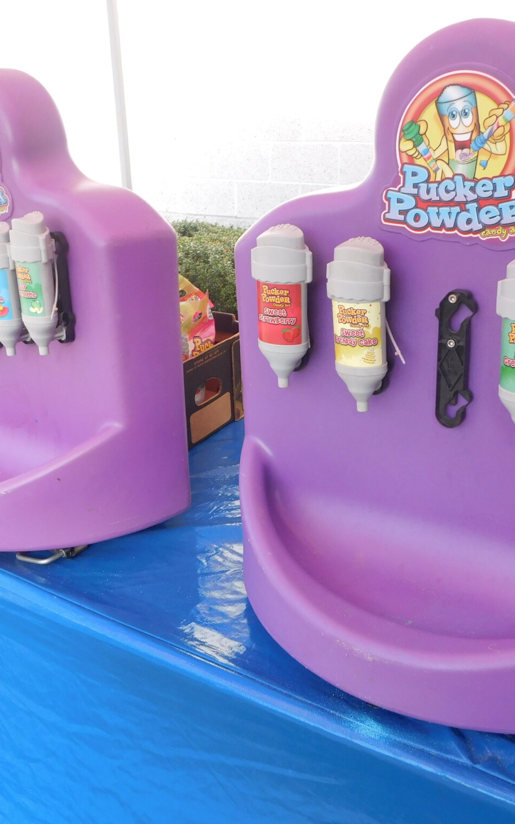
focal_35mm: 34
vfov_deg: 56.7
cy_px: 413
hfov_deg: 37.3
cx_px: 256
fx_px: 763
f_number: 3
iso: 125
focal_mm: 4.1
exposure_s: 1/250
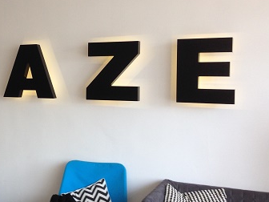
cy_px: 85
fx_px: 458
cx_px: 39
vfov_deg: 24.8
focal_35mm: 59
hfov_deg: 31.5
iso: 50
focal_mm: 4.12
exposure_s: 1/40
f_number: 2.4
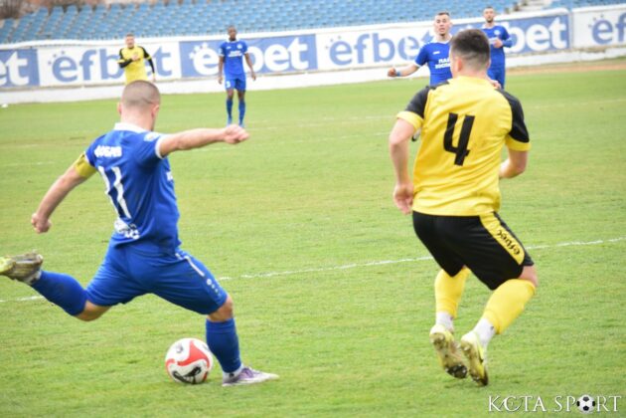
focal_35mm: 195
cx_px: 313
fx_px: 3391
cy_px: 209
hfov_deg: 10.5
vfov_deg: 7.0
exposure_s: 1/800
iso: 1600
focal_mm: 130
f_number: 4.8
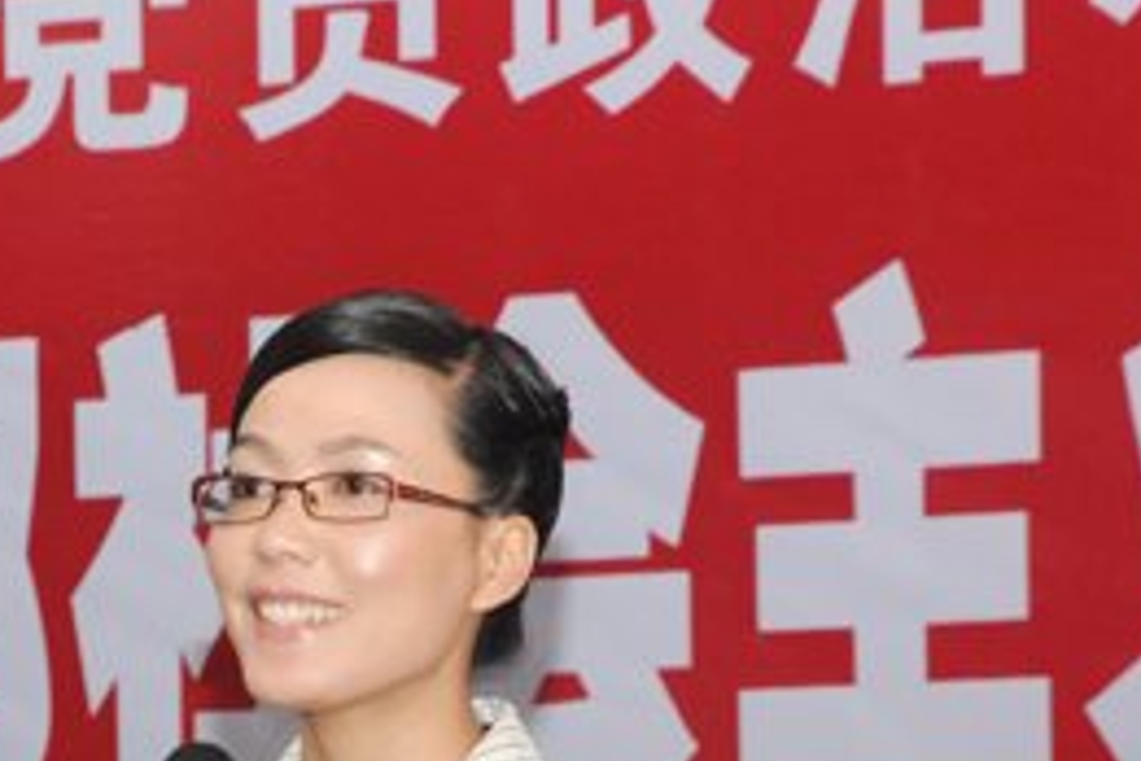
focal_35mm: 293
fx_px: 9290
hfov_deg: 7.0
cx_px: 127
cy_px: 759
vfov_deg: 4.7
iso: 800
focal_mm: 85
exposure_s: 1/60
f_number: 7.1
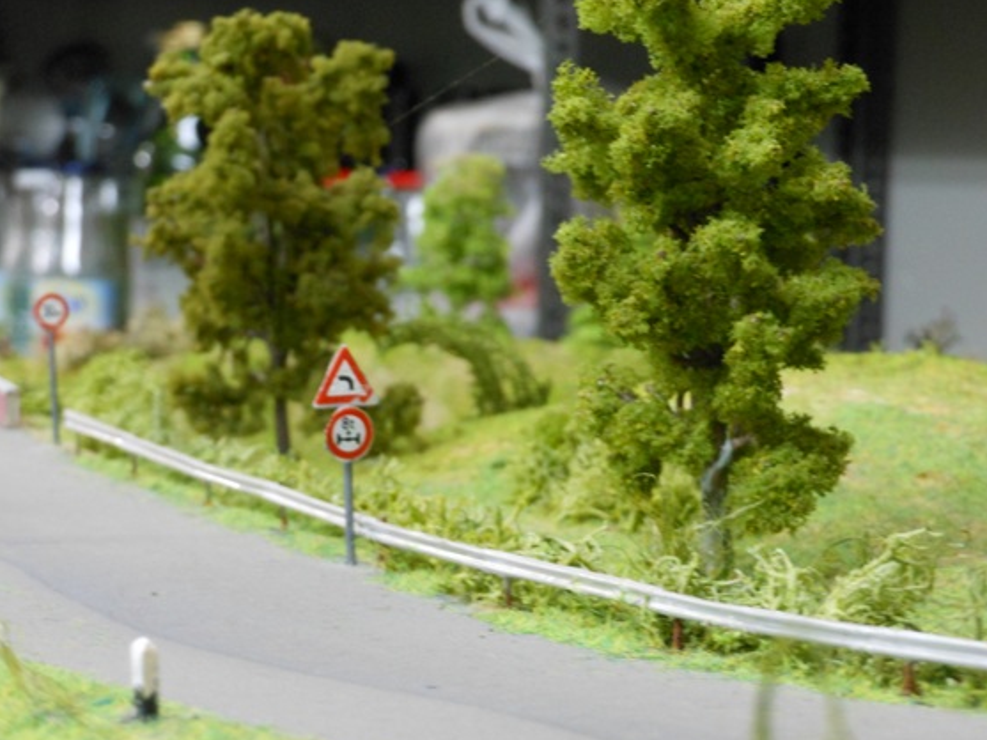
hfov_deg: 19.6
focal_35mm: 100
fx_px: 2852
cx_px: 535
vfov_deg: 14.8
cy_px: 393
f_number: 5.3
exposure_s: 1/10
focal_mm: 15.6
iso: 400
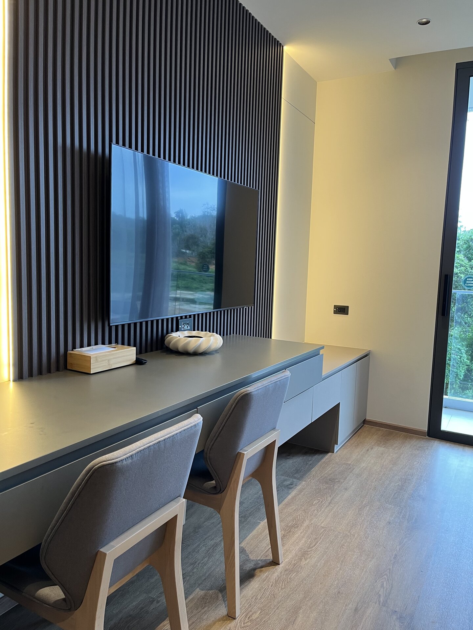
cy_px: 315
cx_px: 236
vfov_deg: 67.3
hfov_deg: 53.1
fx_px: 474
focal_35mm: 26
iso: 80
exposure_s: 1/50
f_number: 1.6
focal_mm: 5.1
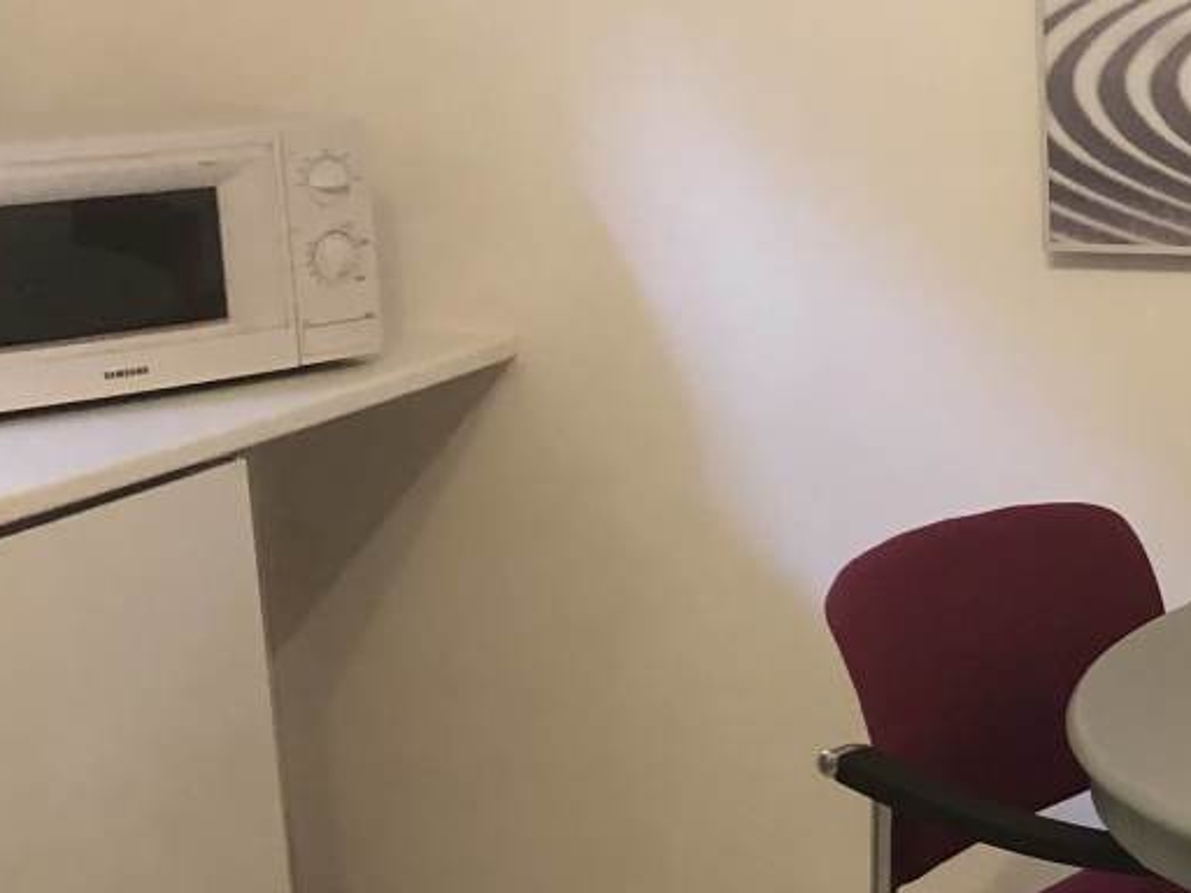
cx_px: 1533
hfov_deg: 21.6
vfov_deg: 18.0
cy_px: 452
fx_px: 2821
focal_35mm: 82
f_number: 1.8
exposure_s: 1/17
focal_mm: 3.99
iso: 100
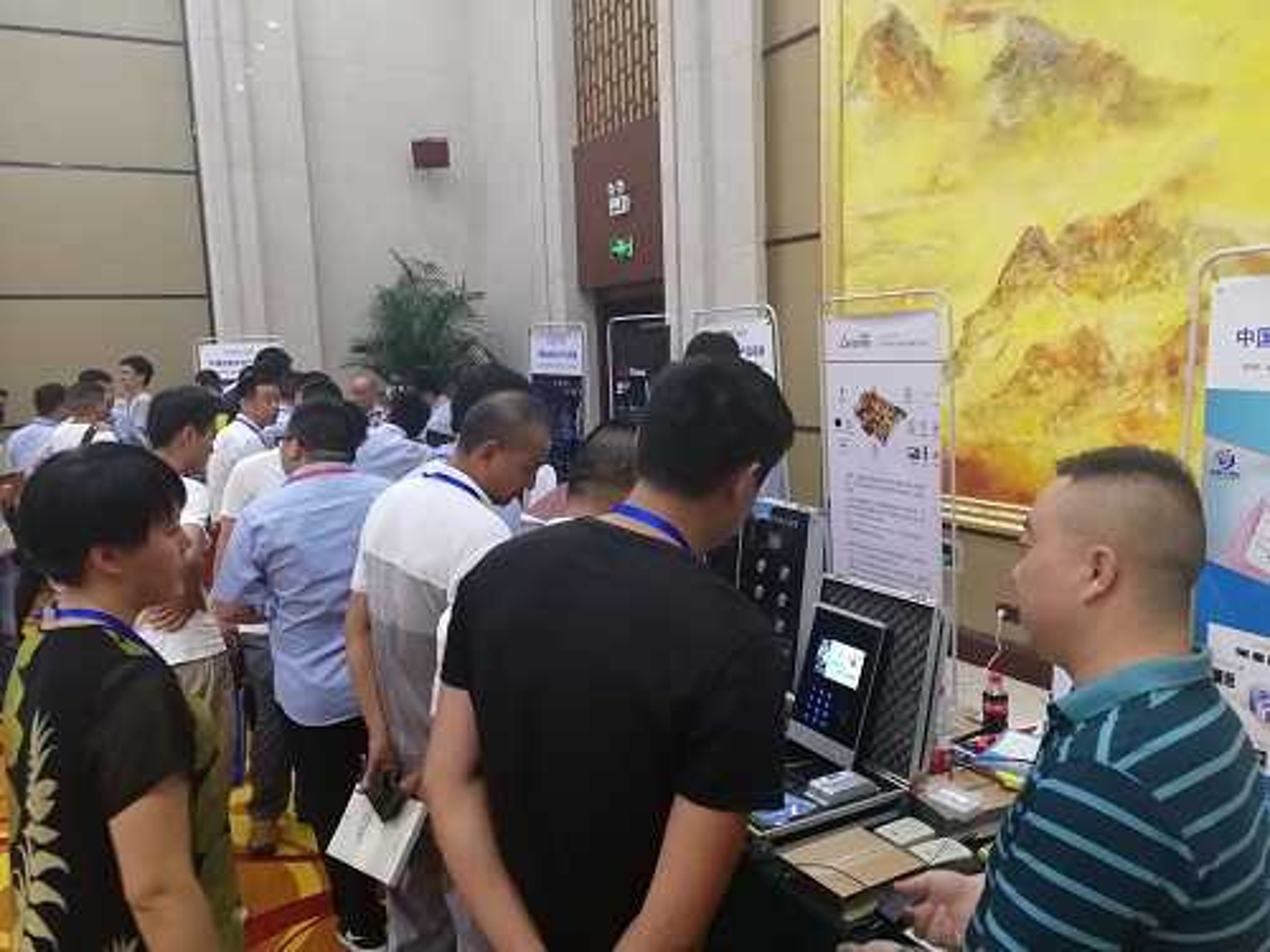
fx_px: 991
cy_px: 476
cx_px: 635
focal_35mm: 27
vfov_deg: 51.4
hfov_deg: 65.3
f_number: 2.2
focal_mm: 3.95
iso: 320
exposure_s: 1/25
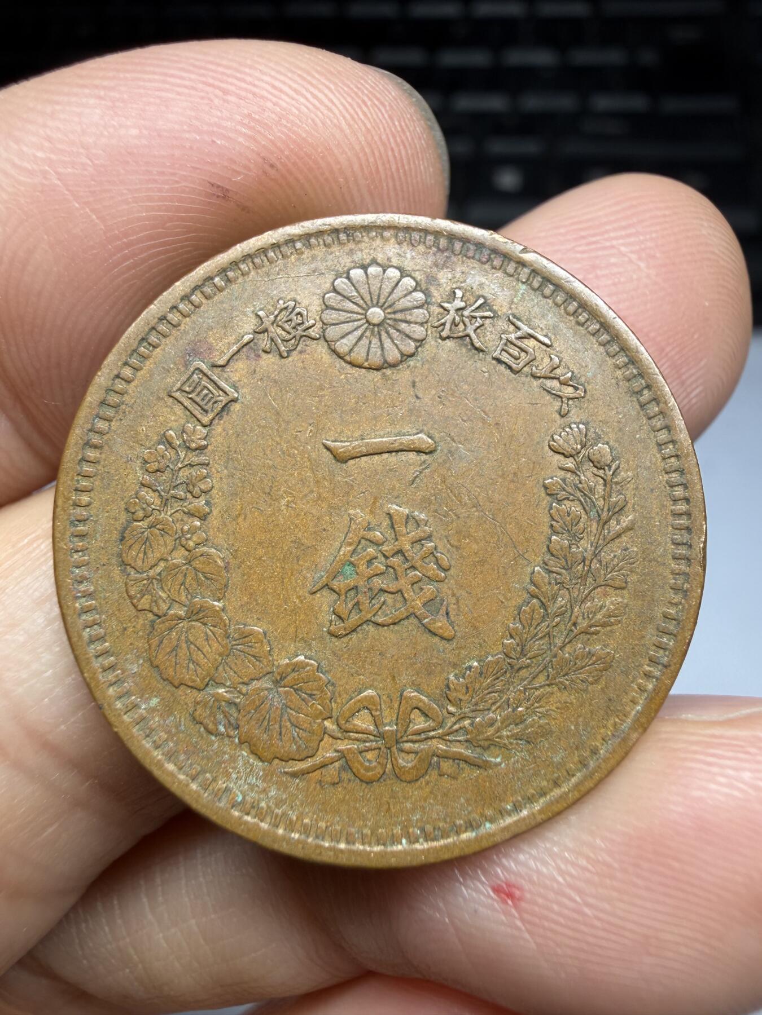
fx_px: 763
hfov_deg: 53.1
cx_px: 381
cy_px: 508
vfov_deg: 67.3
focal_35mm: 26
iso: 50
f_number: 2.2
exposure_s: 1/121
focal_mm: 2.22
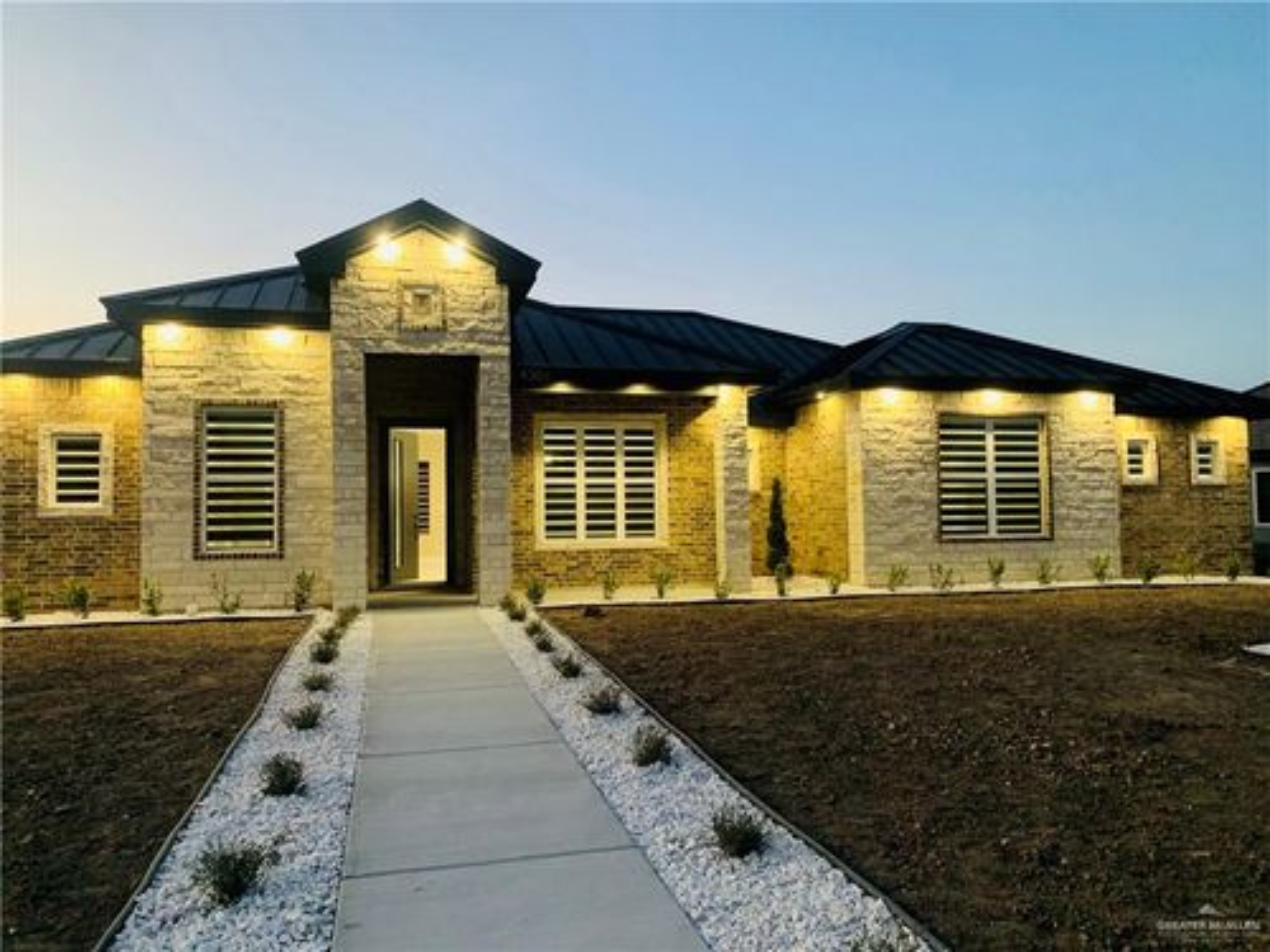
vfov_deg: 53.1
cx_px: 635
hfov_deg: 67.3
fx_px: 954
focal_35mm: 26
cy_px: 476
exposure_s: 1/60
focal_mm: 4.25
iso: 250
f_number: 1.8
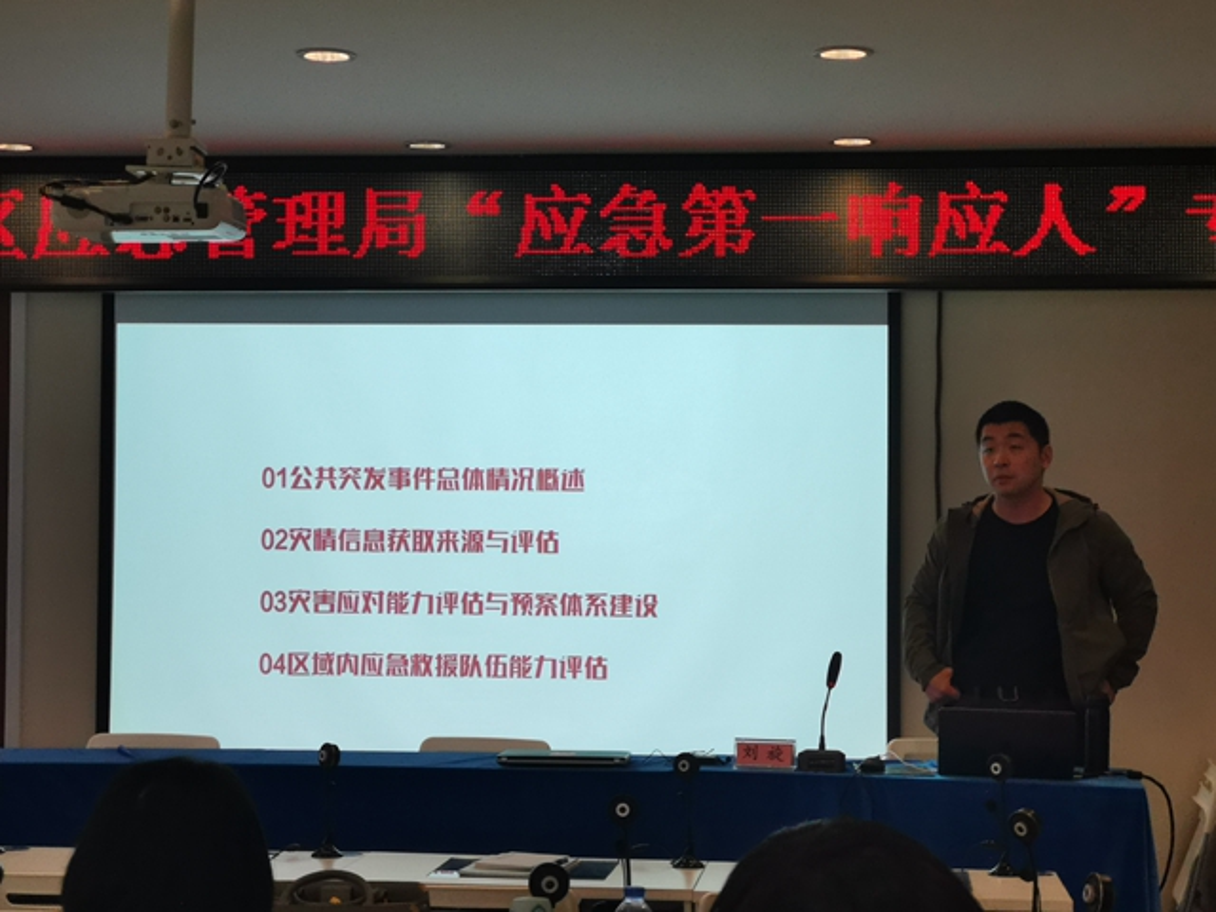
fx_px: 2459
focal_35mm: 70
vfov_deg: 21.0
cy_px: 456
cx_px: 608
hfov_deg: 27.8
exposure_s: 1/60
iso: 160
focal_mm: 3.95
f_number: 2.4
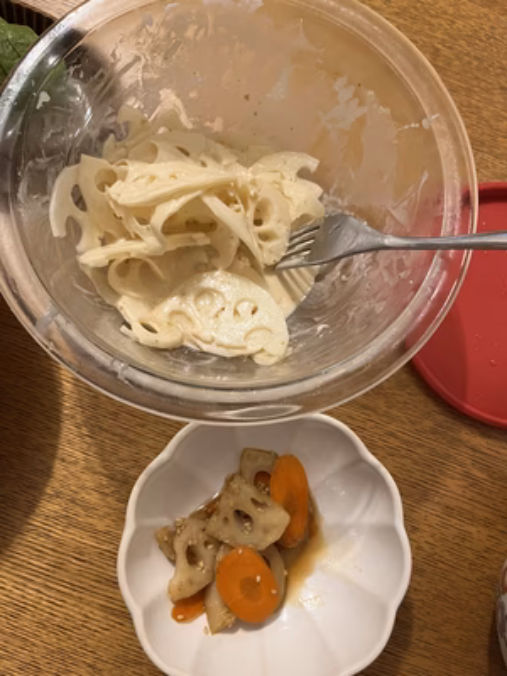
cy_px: 338
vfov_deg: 67.3
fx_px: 508
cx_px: 254
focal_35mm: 26
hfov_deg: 53.1
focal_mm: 5.1
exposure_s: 1/50
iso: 160
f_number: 1.6
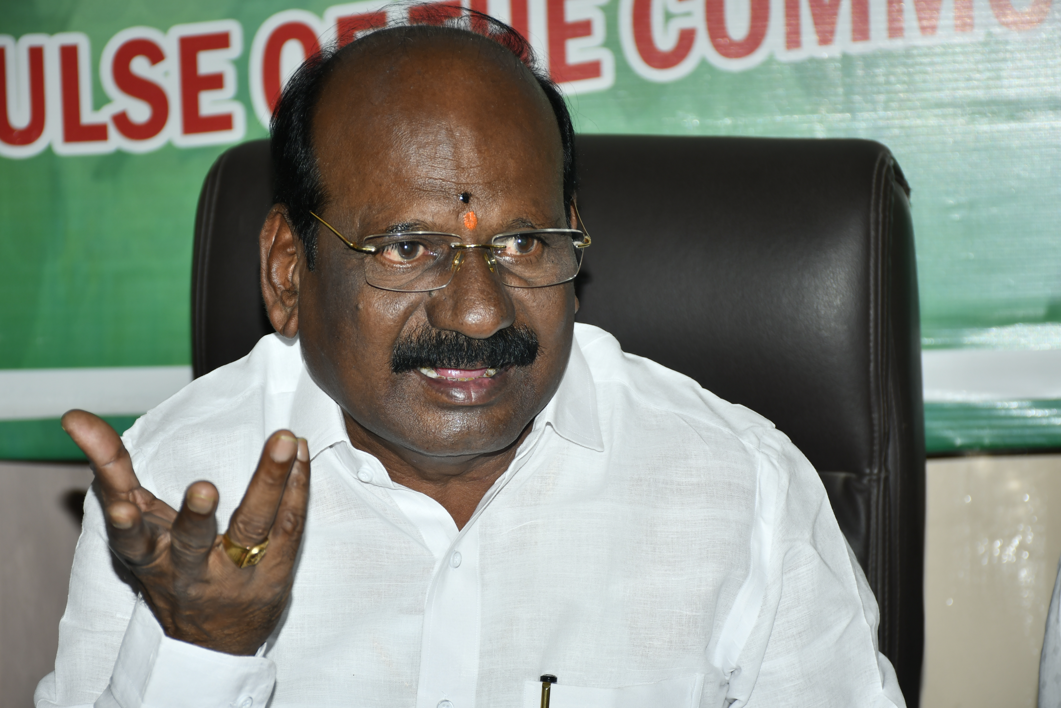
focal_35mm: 120
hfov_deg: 17.1
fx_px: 3536
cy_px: 354
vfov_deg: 11.4
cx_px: 530
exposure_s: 1/200
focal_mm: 80
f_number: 5.3
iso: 100
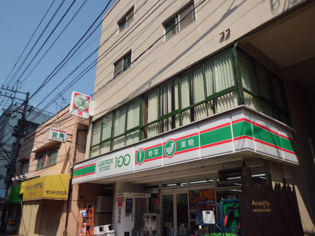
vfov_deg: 53.1
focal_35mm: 26
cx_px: 158
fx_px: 237
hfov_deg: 67.3
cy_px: 118
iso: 64
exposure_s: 1/200
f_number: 7.9
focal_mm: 4.7
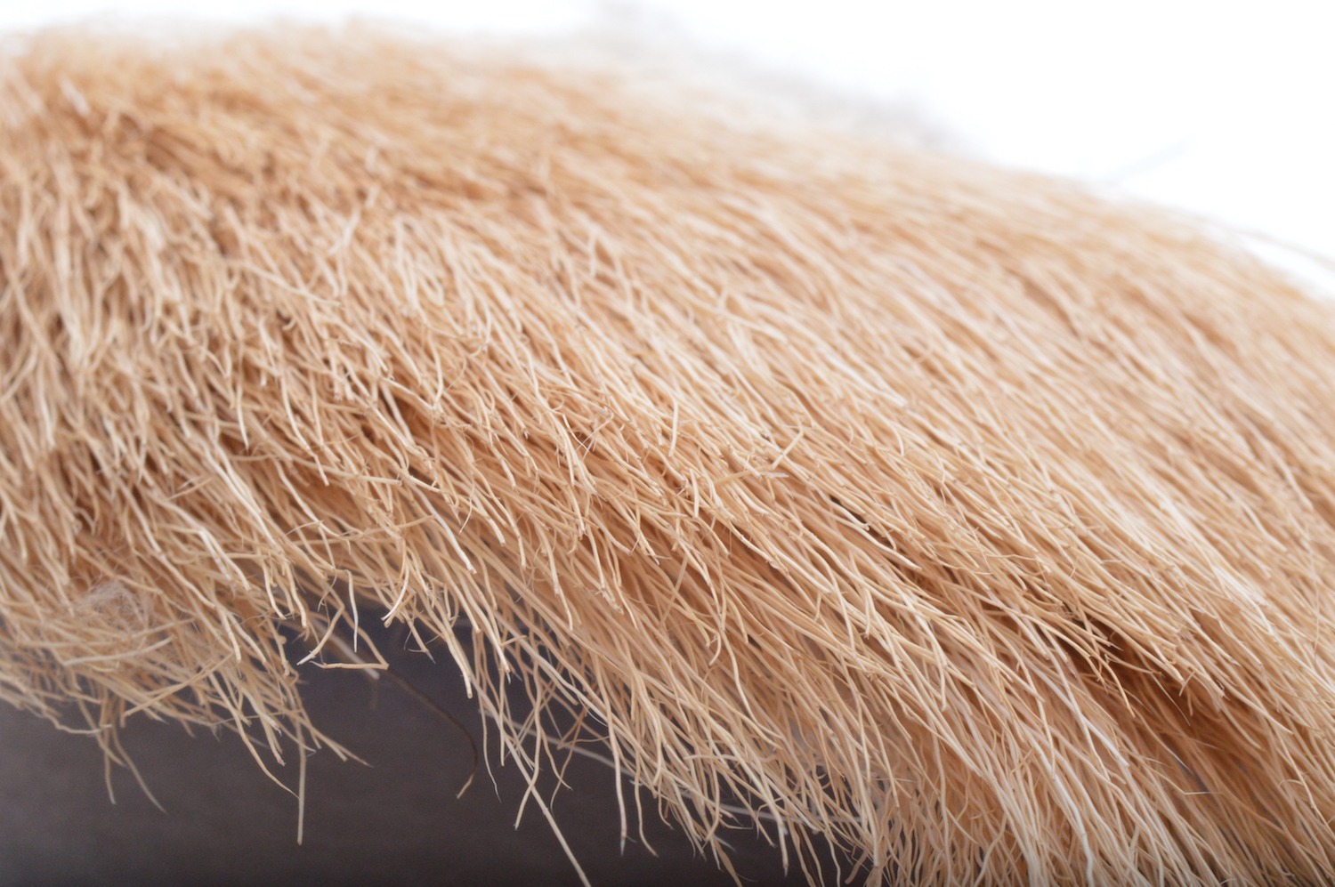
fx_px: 5001
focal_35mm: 135
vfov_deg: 10.1
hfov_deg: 15.2
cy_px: 444
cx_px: 668
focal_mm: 90
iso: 1600
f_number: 29
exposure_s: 1/200
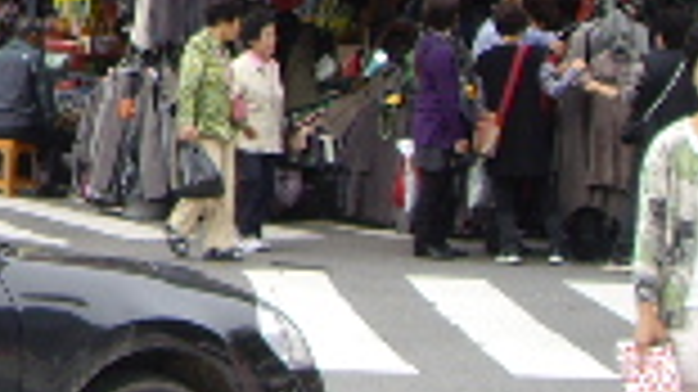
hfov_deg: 11.7
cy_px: -369
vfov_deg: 6.9
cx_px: -540
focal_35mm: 171
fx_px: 3163
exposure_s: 1/160
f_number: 2.7
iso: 50
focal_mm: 6.2
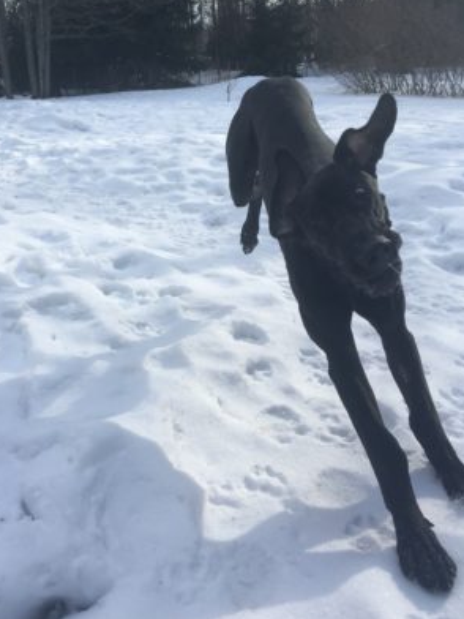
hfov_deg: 38.5
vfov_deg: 49.8
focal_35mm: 37
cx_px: 187
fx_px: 661
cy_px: 249
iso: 25
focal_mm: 4.15
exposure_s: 1/1451
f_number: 2.2
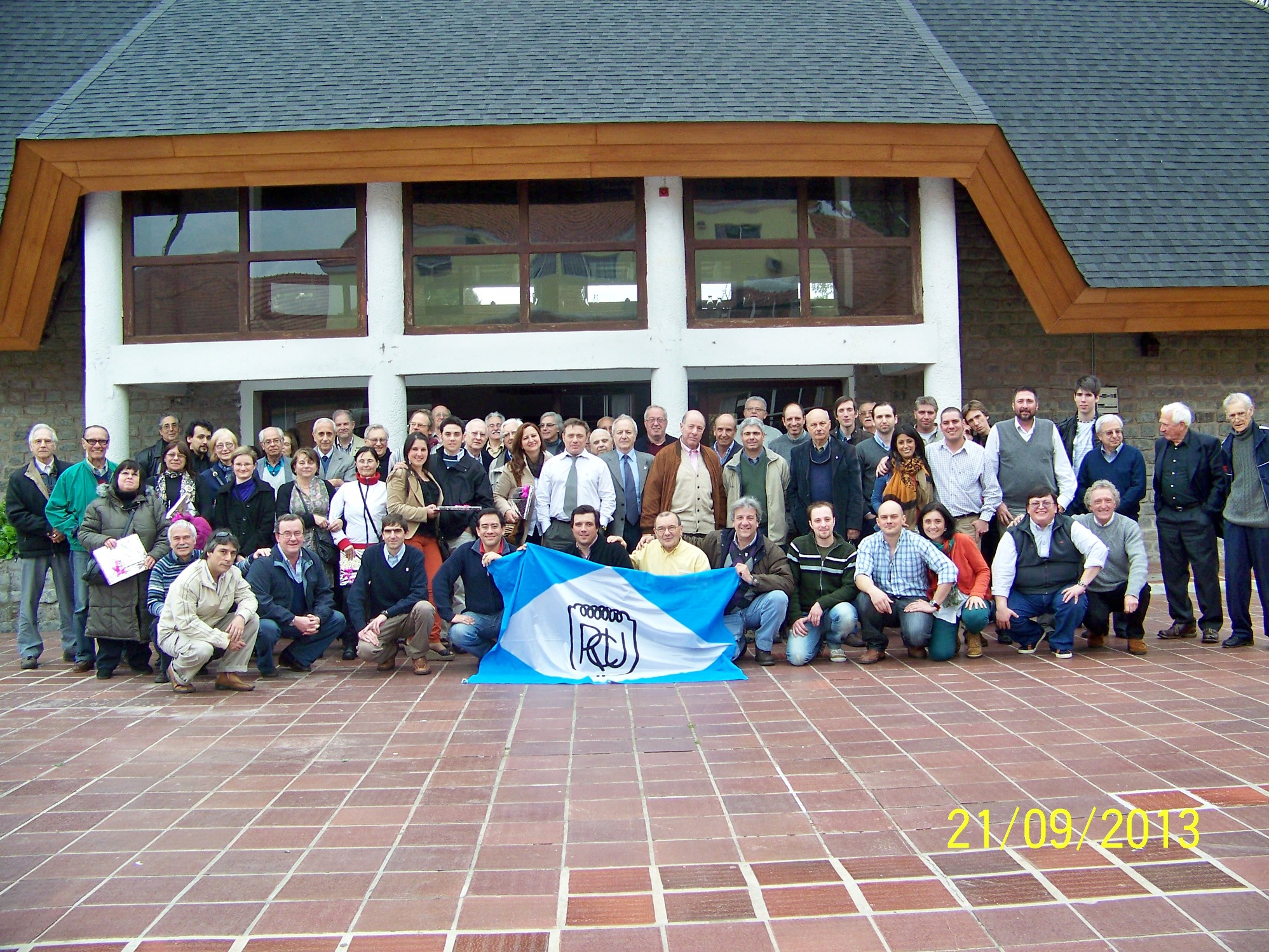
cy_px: 476
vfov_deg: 39.7
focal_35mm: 36
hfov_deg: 51.4
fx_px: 1320
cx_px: 634
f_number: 2.8
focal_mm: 5.85
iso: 64
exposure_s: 1/125
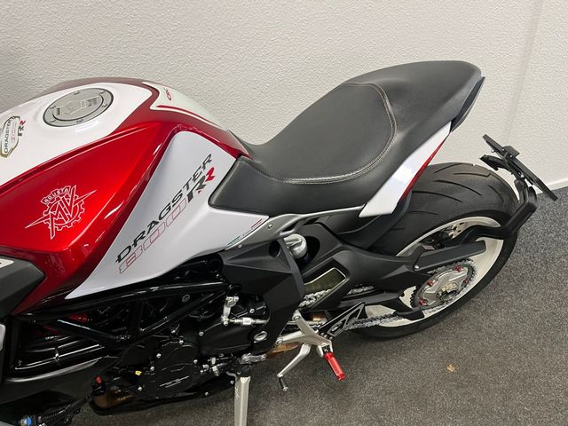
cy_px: 213
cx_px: 284
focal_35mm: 26
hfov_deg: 67.3
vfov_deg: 53.1
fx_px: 427
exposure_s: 1/50
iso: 100
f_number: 1.6
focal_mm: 5.1
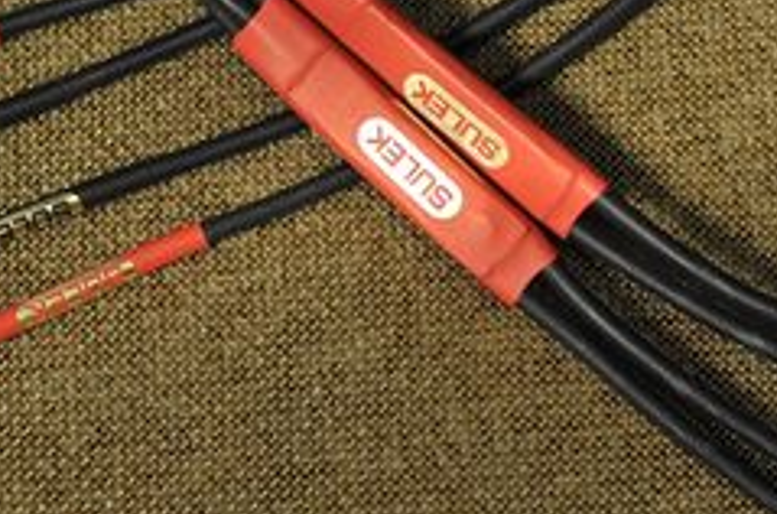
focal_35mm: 187
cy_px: 124
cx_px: 128
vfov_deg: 7.3
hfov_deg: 11.0
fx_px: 4025
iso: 1250
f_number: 5
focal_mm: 105
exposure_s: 1/160
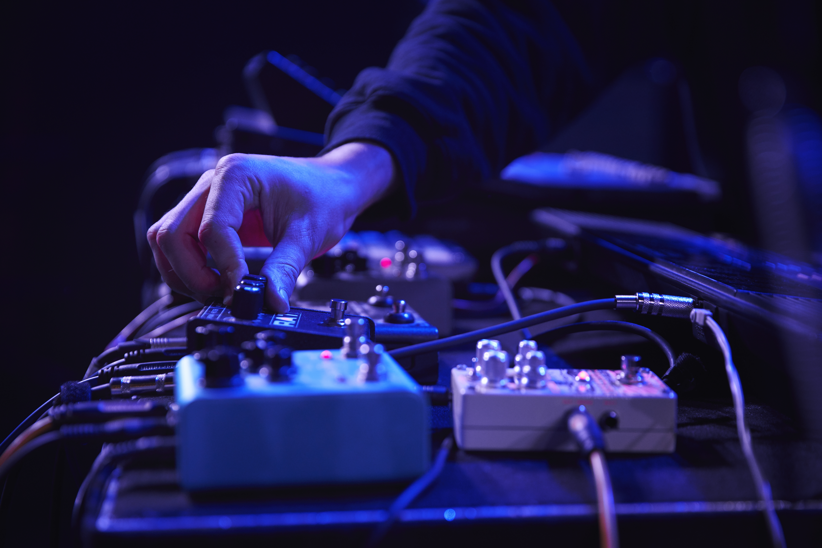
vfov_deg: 19.5
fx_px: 1598
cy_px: 274
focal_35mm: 70
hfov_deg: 28.8
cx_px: 411
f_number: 2.8
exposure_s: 1/320
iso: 1600
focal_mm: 70
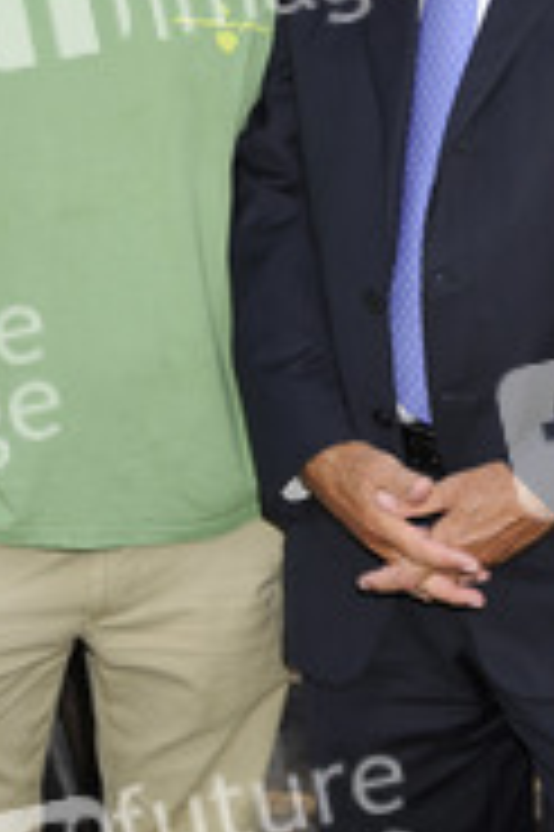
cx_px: 320
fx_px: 2405
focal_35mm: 104
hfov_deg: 13.1
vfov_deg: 19.5
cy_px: 189
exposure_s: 1/200
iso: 320
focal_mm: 48
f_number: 5.6
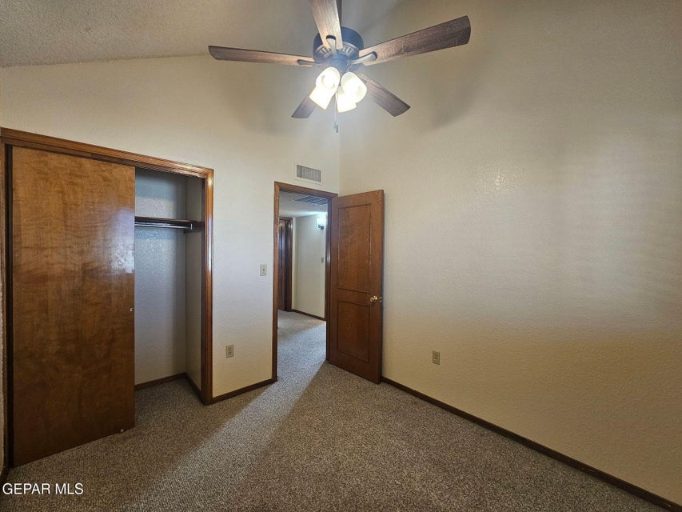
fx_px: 256
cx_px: 341
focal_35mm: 13
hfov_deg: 106.2
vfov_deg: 89.9
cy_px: 256
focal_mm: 2.2
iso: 125
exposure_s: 1/60
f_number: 2.2
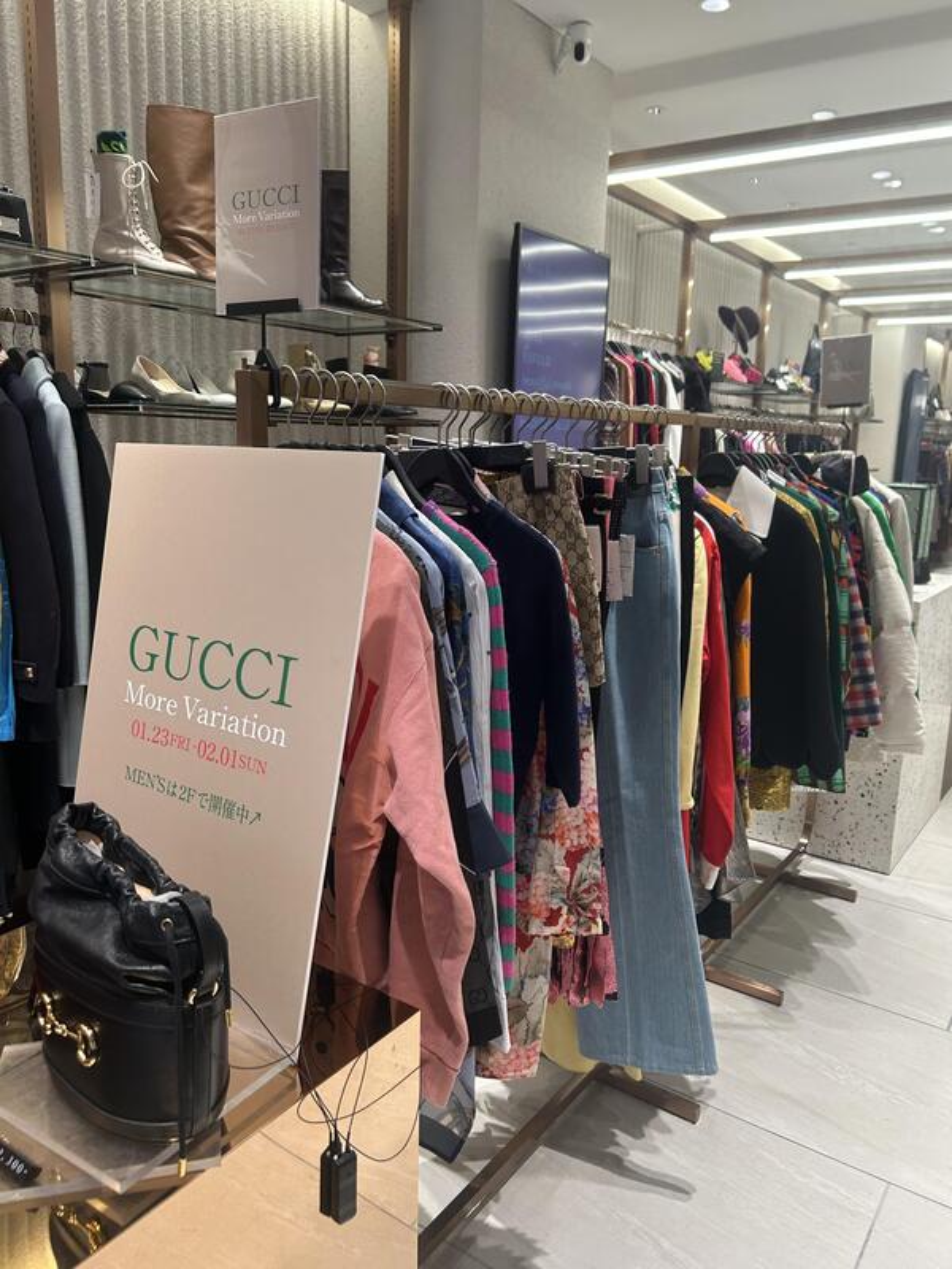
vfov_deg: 67.3
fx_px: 953
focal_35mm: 26
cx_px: 476
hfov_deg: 53.1
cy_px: 634
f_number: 1.5
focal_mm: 5.7
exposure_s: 1/120
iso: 80
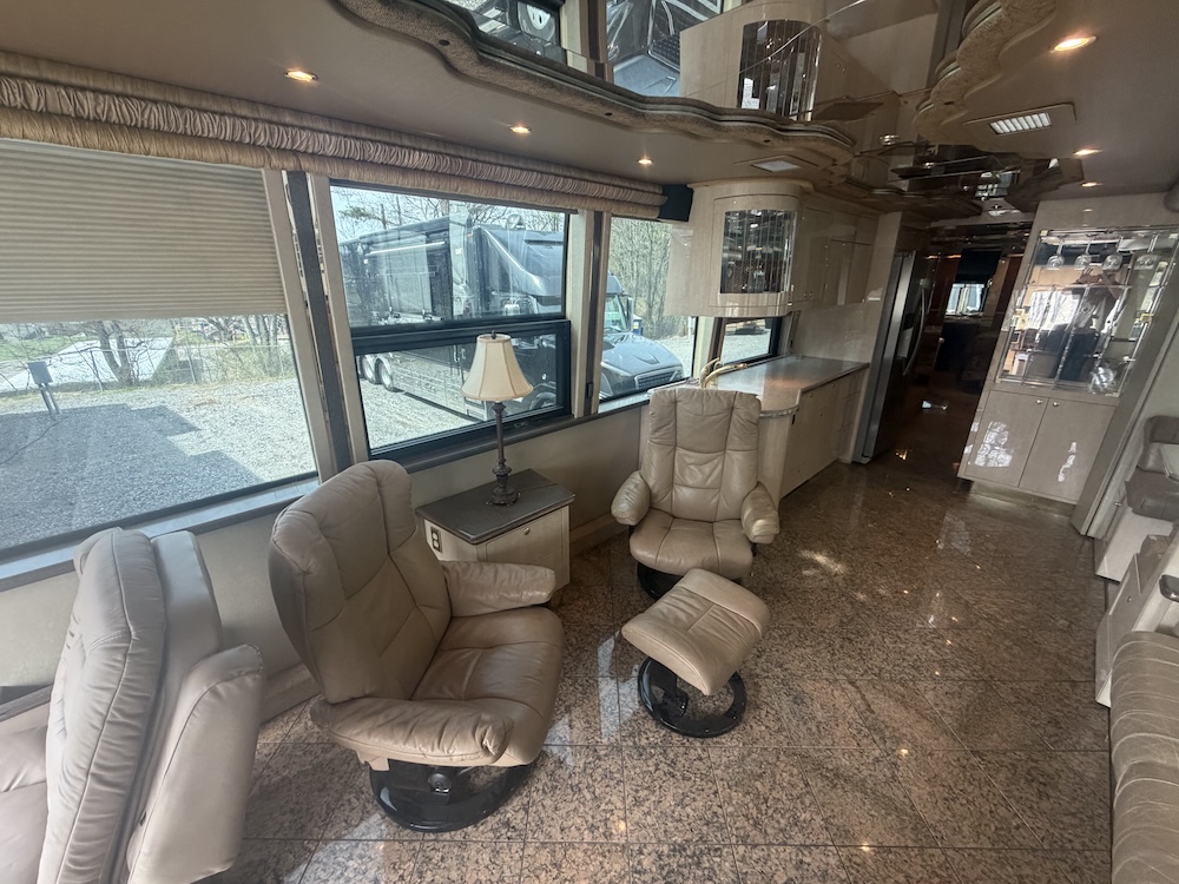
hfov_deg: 102.1
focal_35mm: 14
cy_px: 442
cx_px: 590
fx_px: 477
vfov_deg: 85.7
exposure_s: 1/121
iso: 320
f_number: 2.2
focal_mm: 2.22
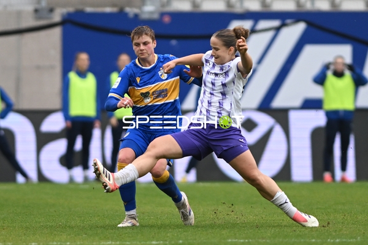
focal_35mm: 300
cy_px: 122
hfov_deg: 6.9
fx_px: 3066
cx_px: 184
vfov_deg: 4.6
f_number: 2.8
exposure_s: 1/2000
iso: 1100
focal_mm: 300
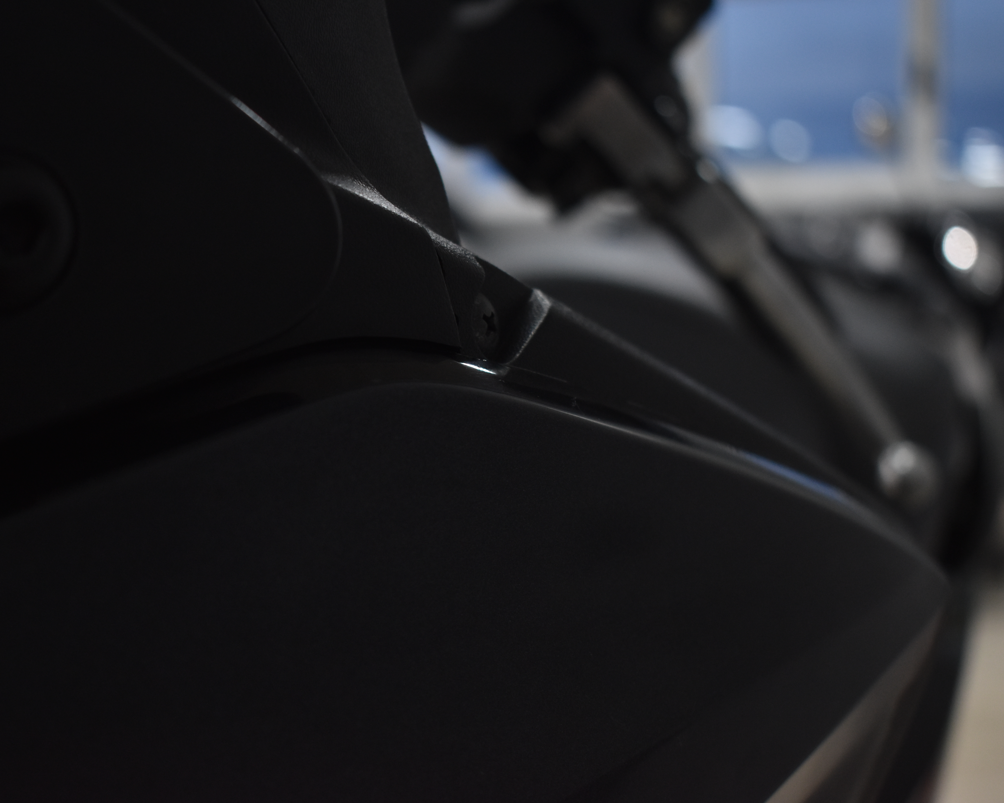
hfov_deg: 32.4
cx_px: 420
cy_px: 403
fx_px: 1723
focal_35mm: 58
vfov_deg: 26.2
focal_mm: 34
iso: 800
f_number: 4.5
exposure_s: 1/60
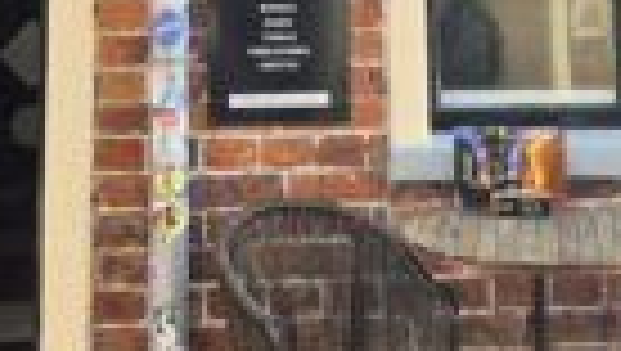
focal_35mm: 109
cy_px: -400
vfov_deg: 10.1
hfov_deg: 19.6
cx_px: 302
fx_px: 1797
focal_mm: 5.4
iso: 25
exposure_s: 1/211
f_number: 1.8
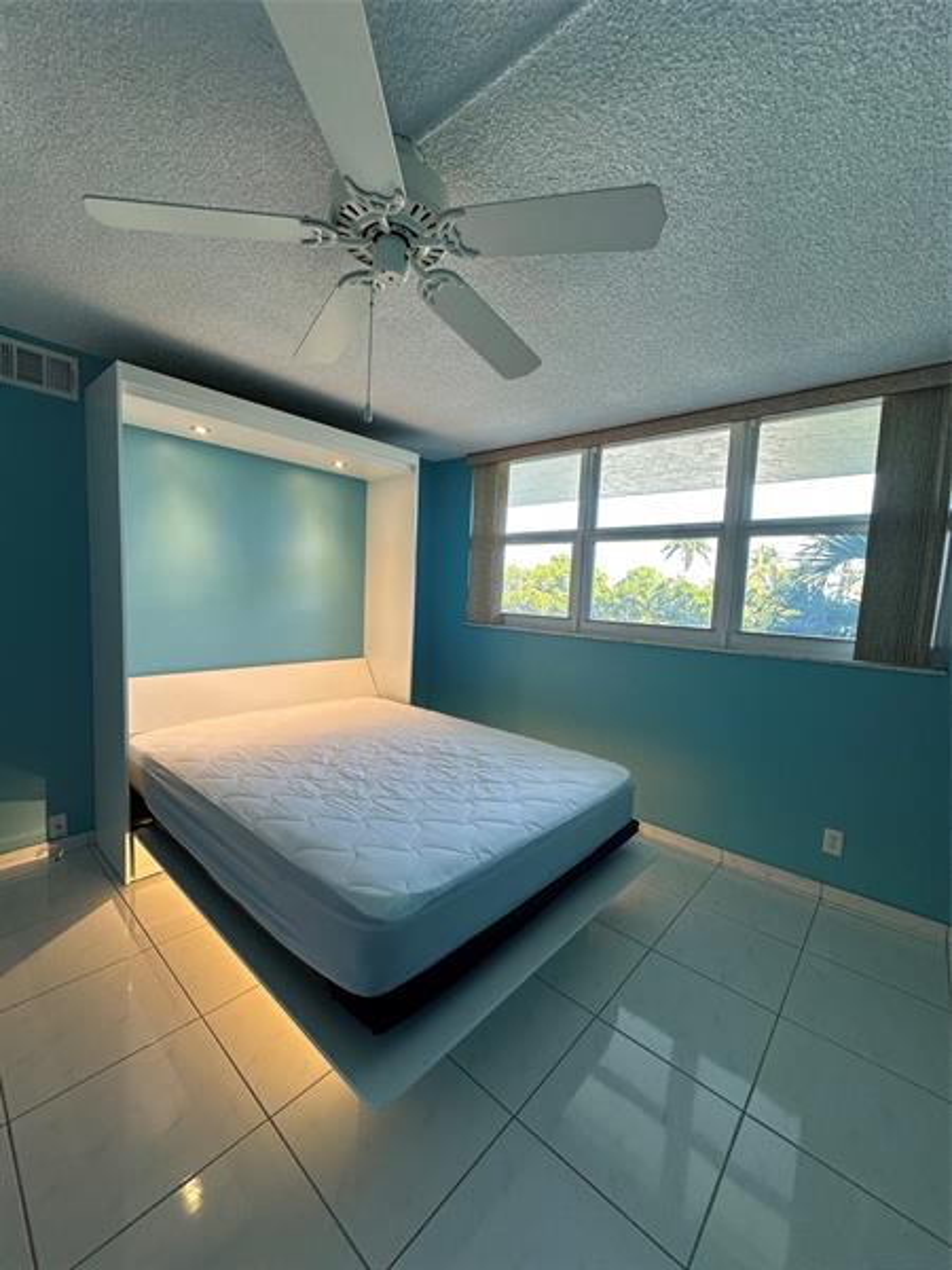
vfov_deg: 102.1
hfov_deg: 85.7
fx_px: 513
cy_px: 635
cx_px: 476
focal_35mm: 14
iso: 125
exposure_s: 1/120
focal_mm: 2.22
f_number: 2.2
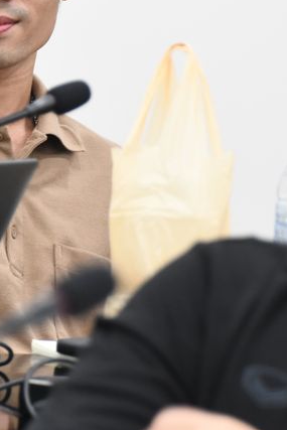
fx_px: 5783
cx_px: 32
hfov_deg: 2.8
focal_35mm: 484
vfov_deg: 4.3
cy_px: 90
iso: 1600
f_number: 6
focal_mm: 135
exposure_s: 1/20
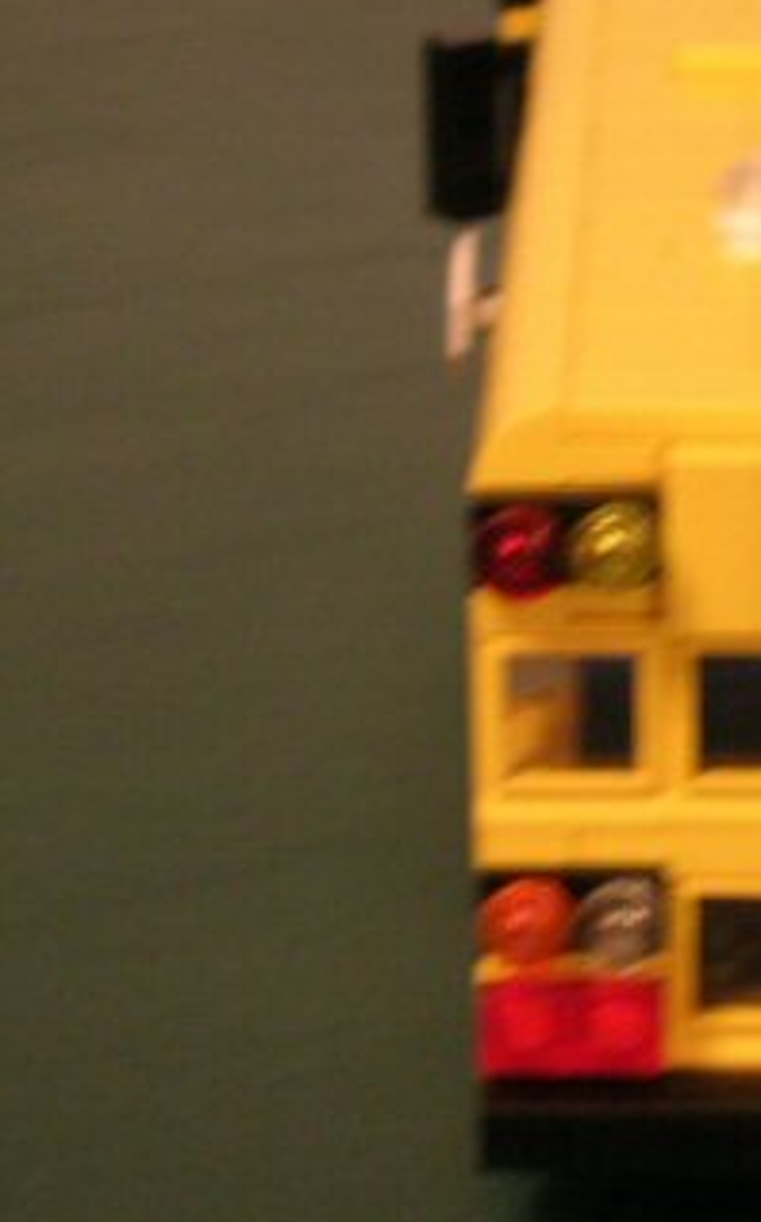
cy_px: 542
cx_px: 744
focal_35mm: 128
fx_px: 4259
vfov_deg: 16.3
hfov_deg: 10.1
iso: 200
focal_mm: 12.3
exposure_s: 1/3.7
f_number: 4
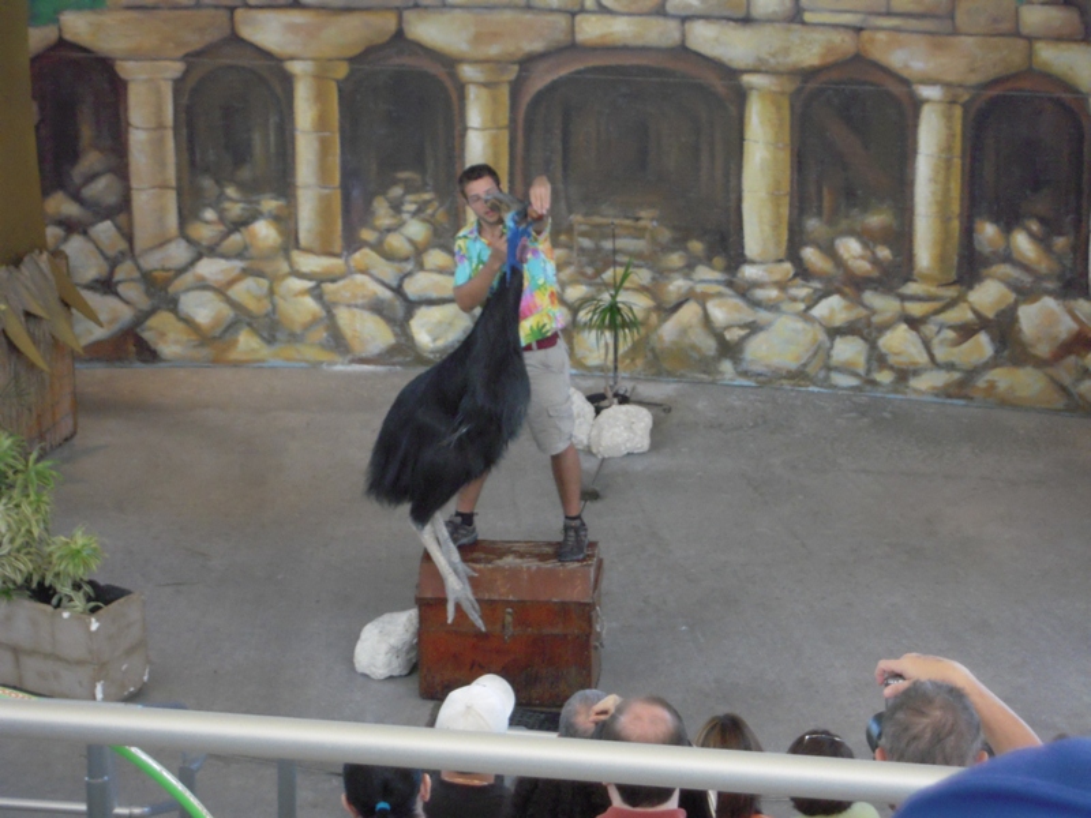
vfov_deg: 13.2
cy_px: 409
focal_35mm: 112
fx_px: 3530
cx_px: 546
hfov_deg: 17.6
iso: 800
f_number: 5.8
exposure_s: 1/125
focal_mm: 20
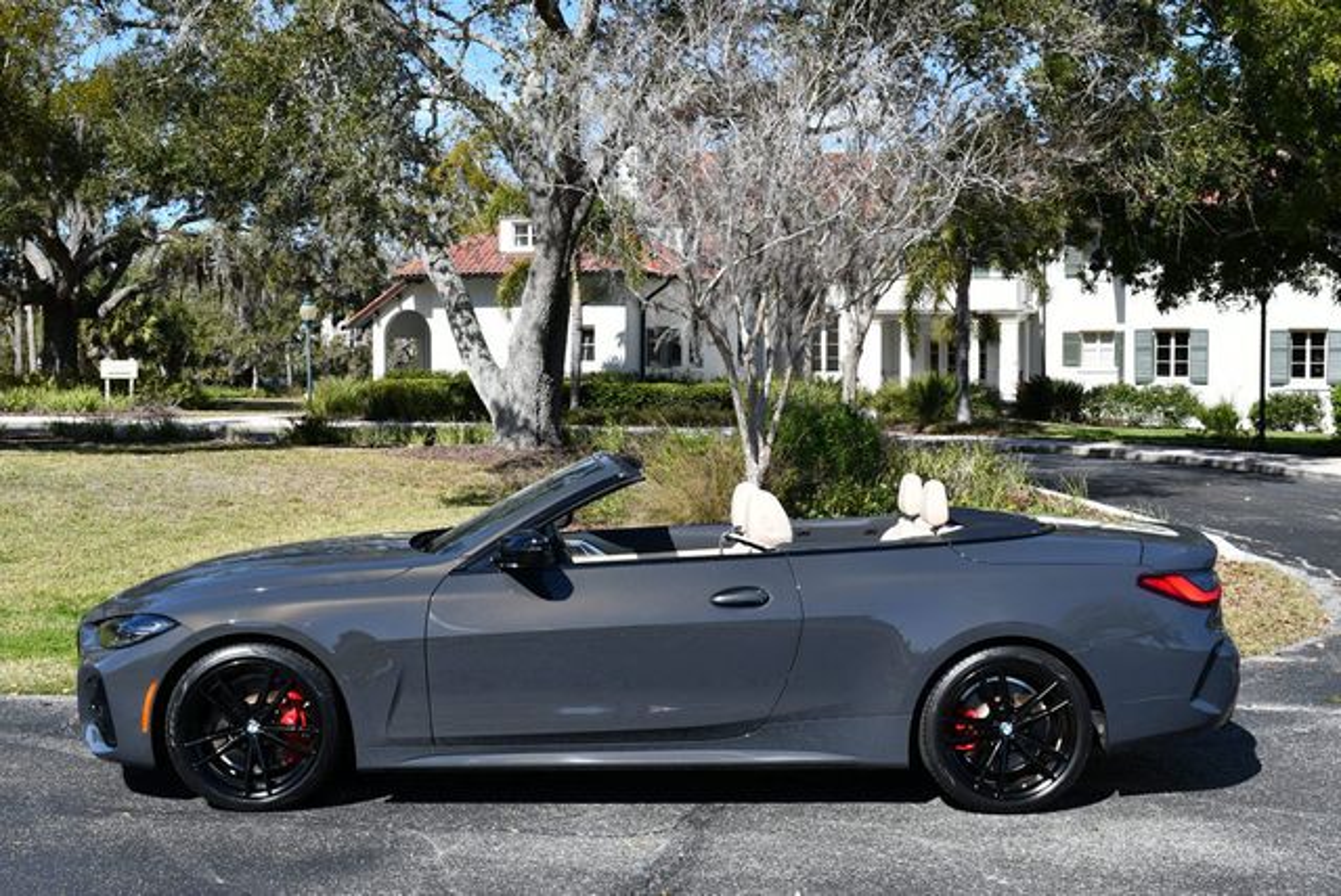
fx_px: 1790
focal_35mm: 48
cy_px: 448
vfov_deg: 28.1
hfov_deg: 41.1
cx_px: 670
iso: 100
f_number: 8
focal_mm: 24
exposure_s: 1/250
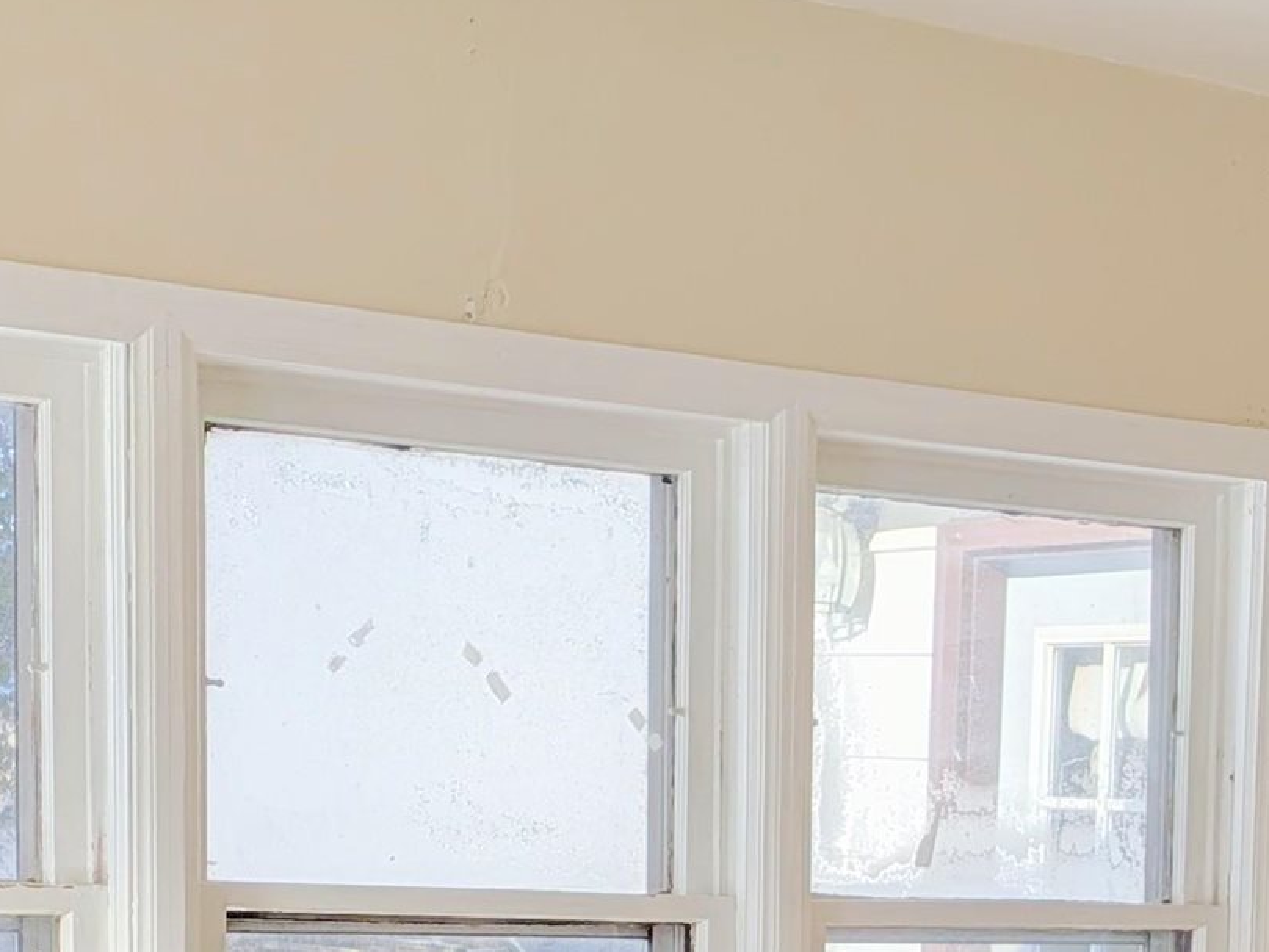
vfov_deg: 15.5
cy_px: 1193
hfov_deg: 21.1
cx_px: 1147
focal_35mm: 91
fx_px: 3337
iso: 26
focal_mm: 4.53
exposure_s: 1/1181
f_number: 1.7
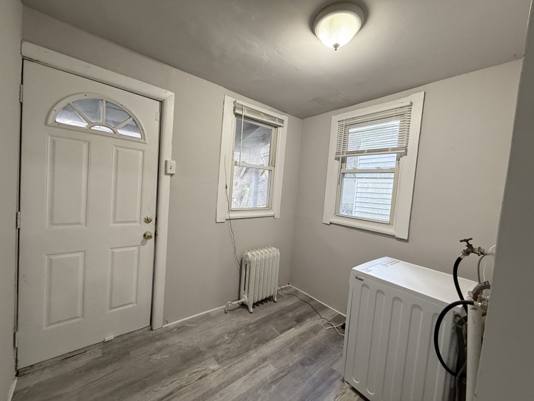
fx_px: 216
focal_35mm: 14
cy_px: 200
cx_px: 267
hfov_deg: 102.1
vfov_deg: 85.7
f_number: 2.2
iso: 200
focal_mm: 2.22
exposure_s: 1/60
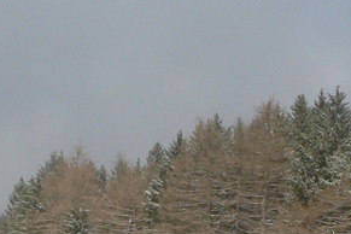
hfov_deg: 17.0
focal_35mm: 120
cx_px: 244
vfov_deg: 11.0
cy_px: 359
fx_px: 1170
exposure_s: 1/320
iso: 100
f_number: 8
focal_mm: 7
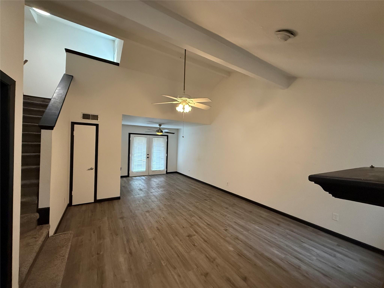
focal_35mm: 14
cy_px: 144
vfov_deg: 85.7
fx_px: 155
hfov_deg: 102.1
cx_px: 192
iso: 640
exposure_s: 1/60
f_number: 2.2
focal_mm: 2.22
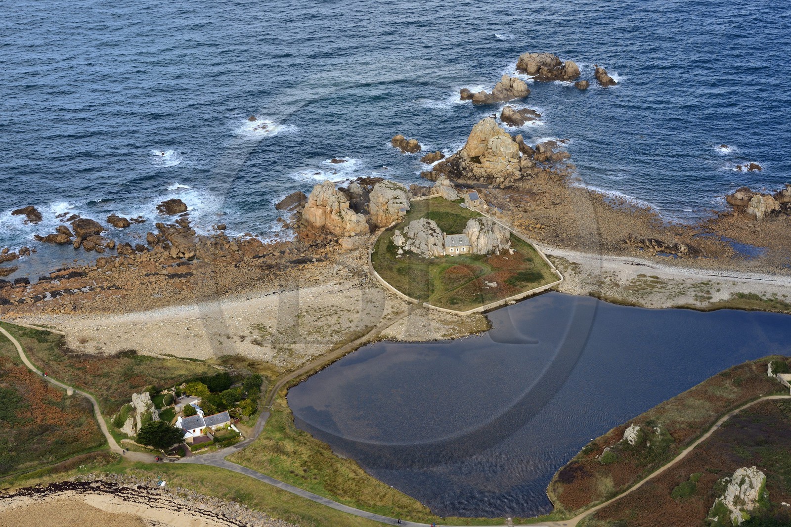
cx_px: 396
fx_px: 1538
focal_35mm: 70
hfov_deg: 28.8
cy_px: 264
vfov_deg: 19.4
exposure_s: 1/1250
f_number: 8
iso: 800
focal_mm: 70
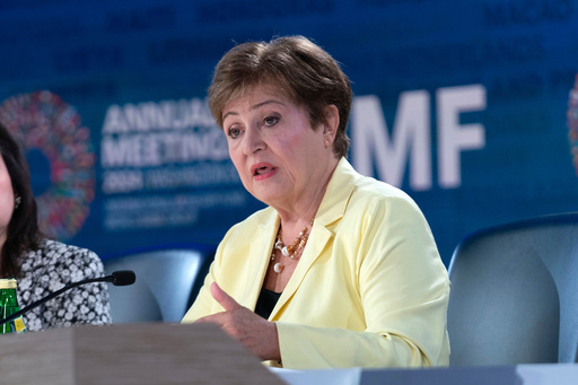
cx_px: 289
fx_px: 3210
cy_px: 192
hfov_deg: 10.3
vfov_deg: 6.9
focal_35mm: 200
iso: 1250
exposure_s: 1/320
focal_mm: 200
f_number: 3.5
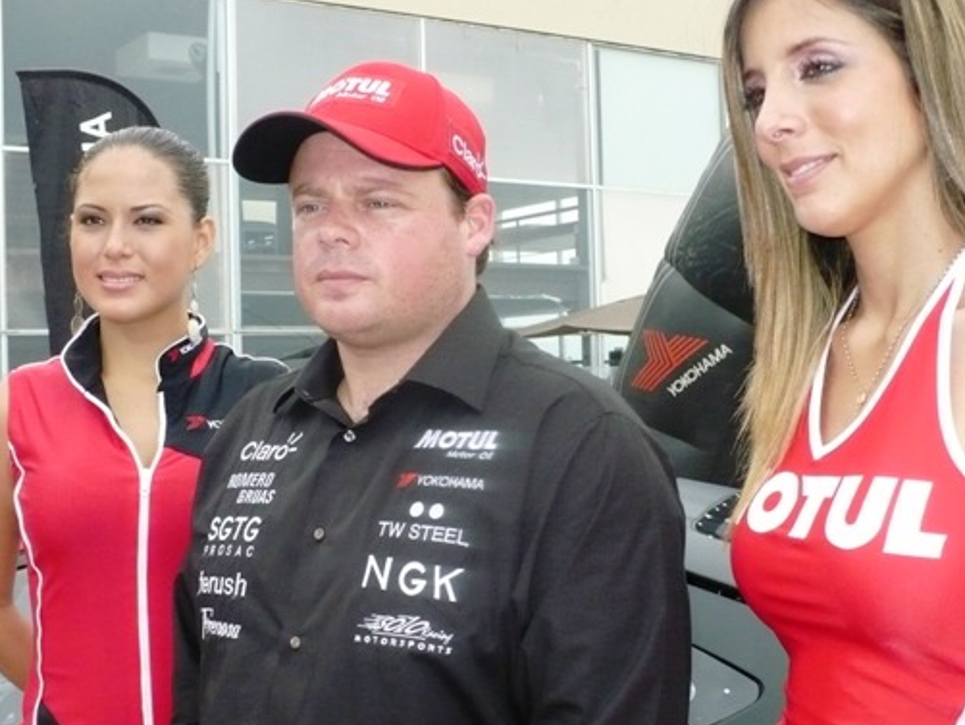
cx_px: 470
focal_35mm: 52
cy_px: 394
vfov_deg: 28.0
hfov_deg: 36.8
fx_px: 1450
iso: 400
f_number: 2.9
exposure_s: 1/1300
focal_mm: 7
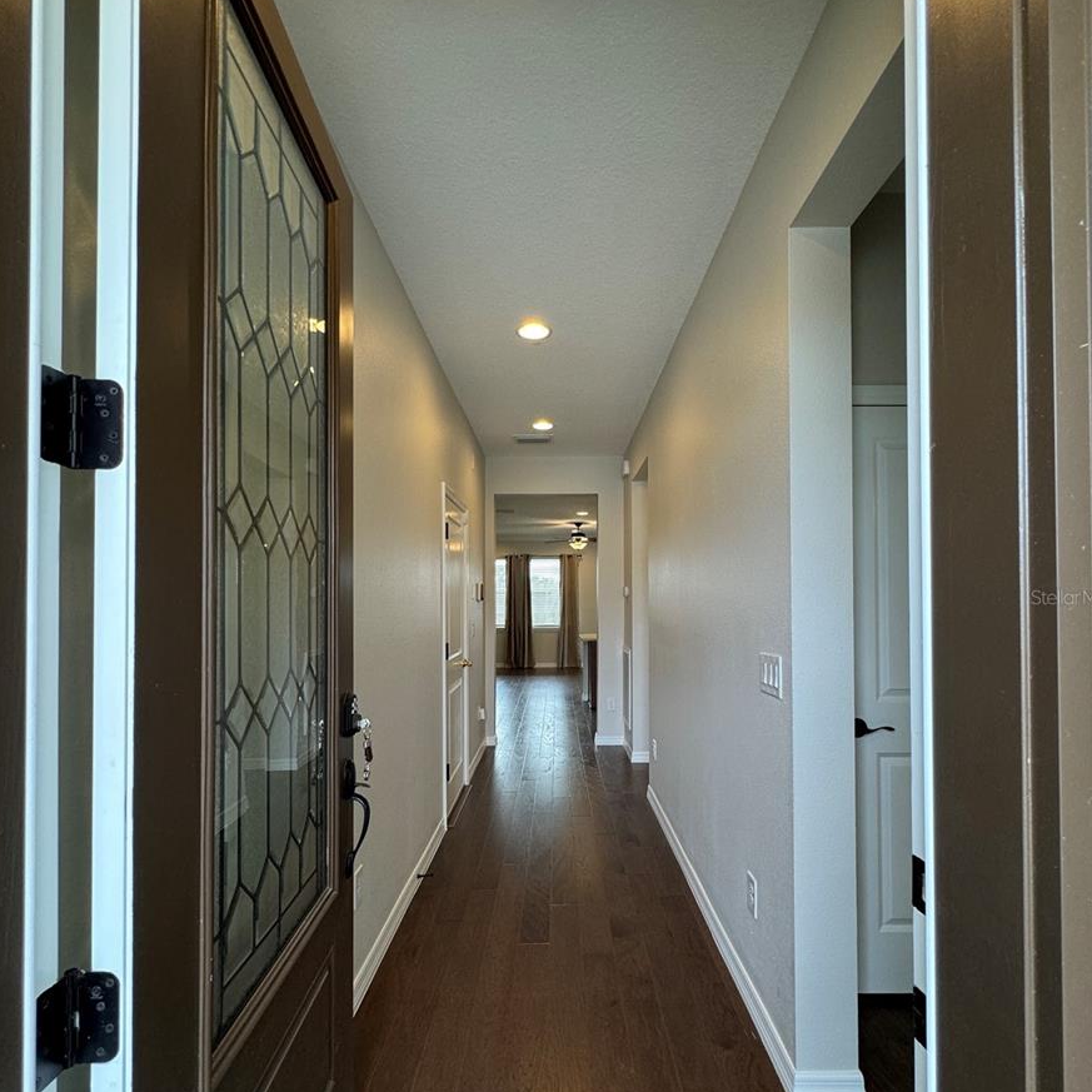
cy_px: 597
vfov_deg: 83.7
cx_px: 557
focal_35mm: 17
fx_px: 607
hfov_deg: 84.0
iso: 160
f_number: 2.2
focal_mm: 2.22
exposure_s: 1/120
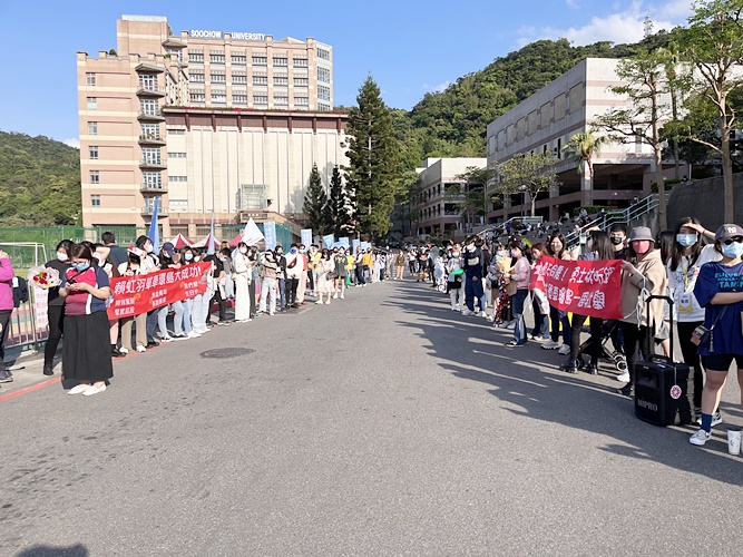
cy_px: 278
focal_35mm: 26
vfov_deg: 53.0
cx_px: 372
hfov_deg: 67.3
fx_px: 558
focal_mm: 5.1
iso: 50
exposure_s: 1/2967
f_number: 1.6
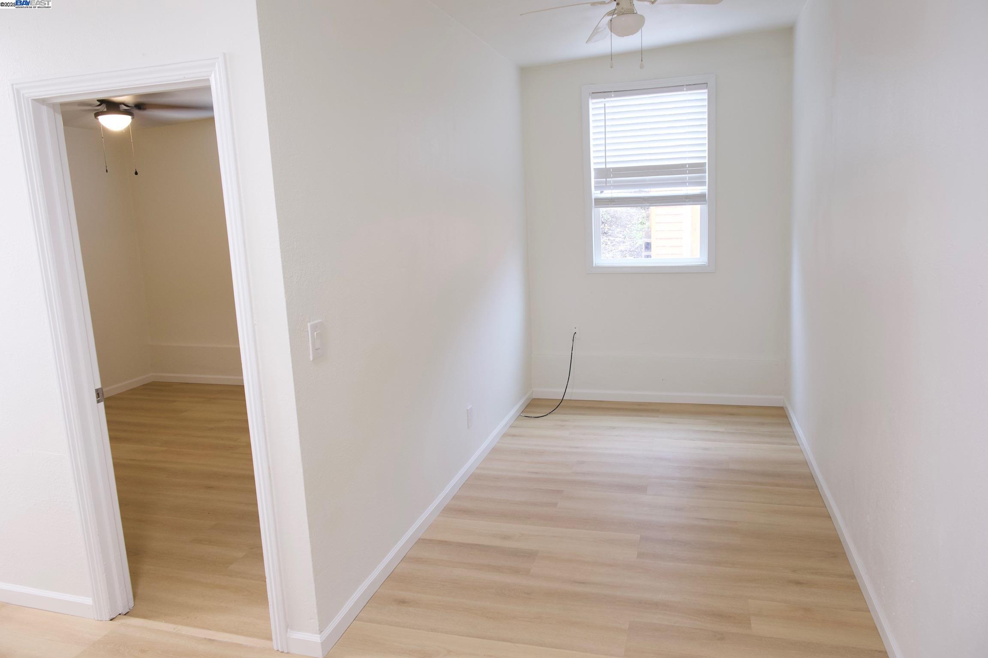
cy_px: 329
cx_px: 494
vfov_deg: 53.1
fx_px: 659
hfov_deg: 73.7
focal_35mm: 24
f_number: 5.6
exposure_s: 1/15
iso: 1000
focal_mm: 16
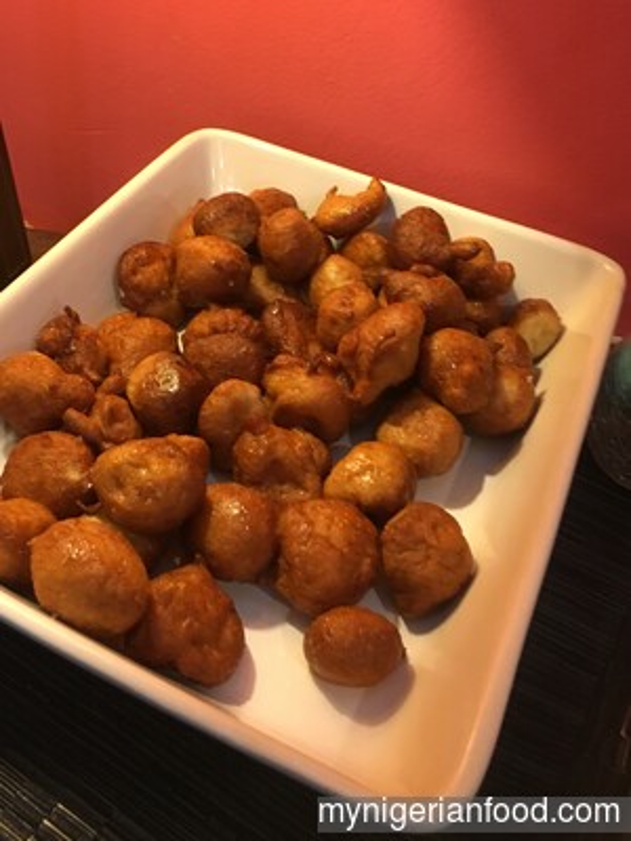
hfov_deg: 48.2
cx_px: 316
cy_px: 420
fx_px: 705
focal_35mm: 29
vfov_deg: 61.7
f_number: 2.2
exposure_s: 1/20
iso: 200
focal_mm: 4.15
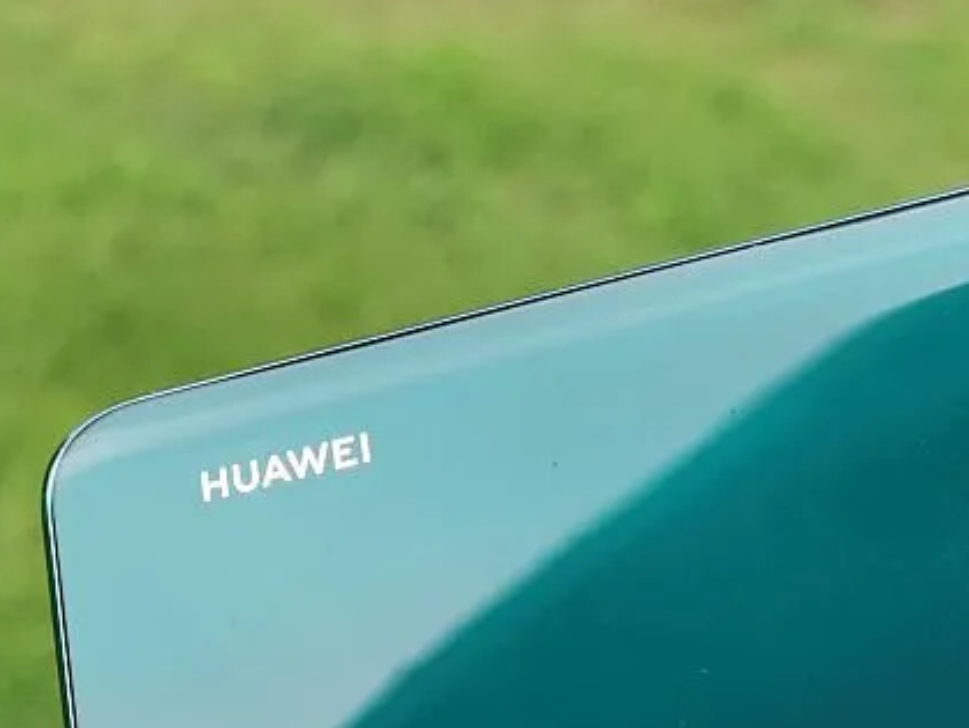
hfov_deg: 18.9
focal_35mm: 103
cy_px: 675
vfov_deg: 14.2
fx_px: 2886
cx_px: 192
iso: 50
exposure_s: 1/128
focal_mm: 5.56
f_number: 1.6
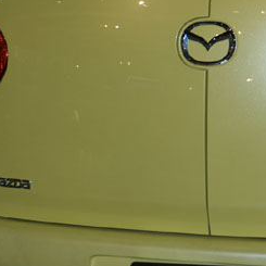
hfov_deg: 9.9
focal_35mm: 176
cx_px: 188
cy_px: 66
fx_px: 1530
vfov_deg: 9.9
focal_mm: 50
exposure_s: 1/60
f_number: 5
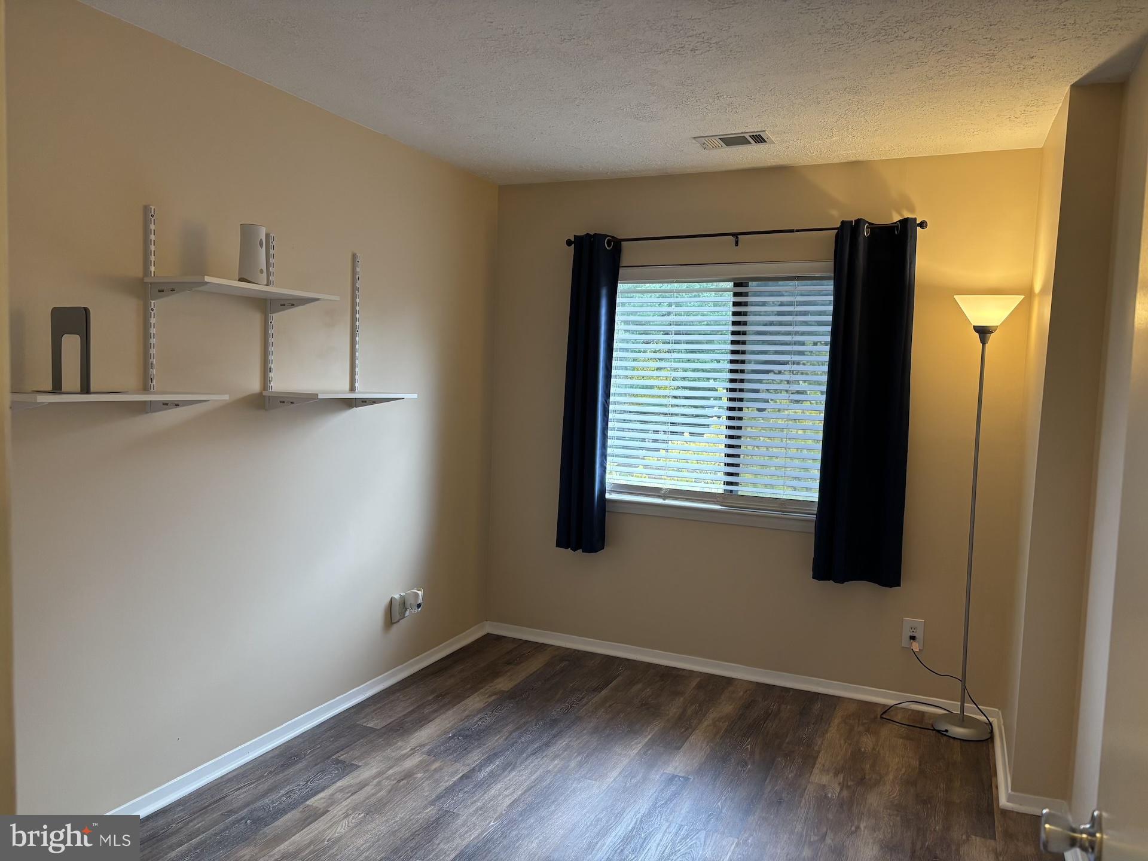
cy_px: 430
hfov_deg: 67.3
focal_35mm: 26
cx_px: 574
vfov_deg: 53.1
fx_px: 862
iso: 160
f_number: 1.6
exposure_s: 1/60
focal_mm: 5.96
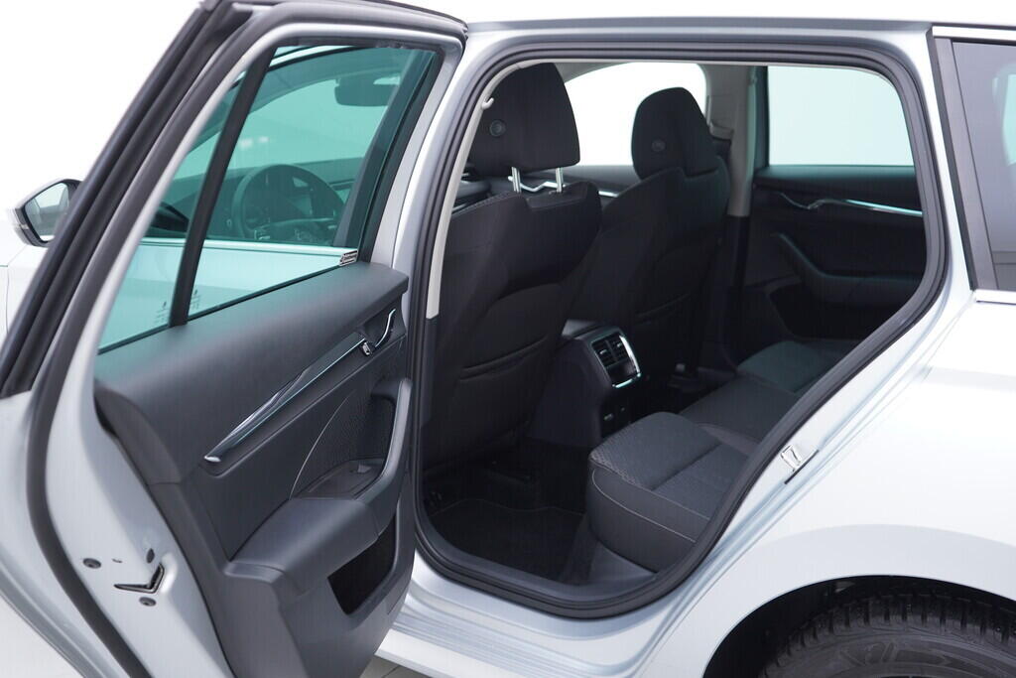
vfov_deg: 36.9
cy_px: 339
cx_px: 508
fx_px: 1016
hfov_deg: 53.1
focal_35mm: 36
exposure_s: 1/40
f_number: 2.8
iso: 125
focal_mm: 24
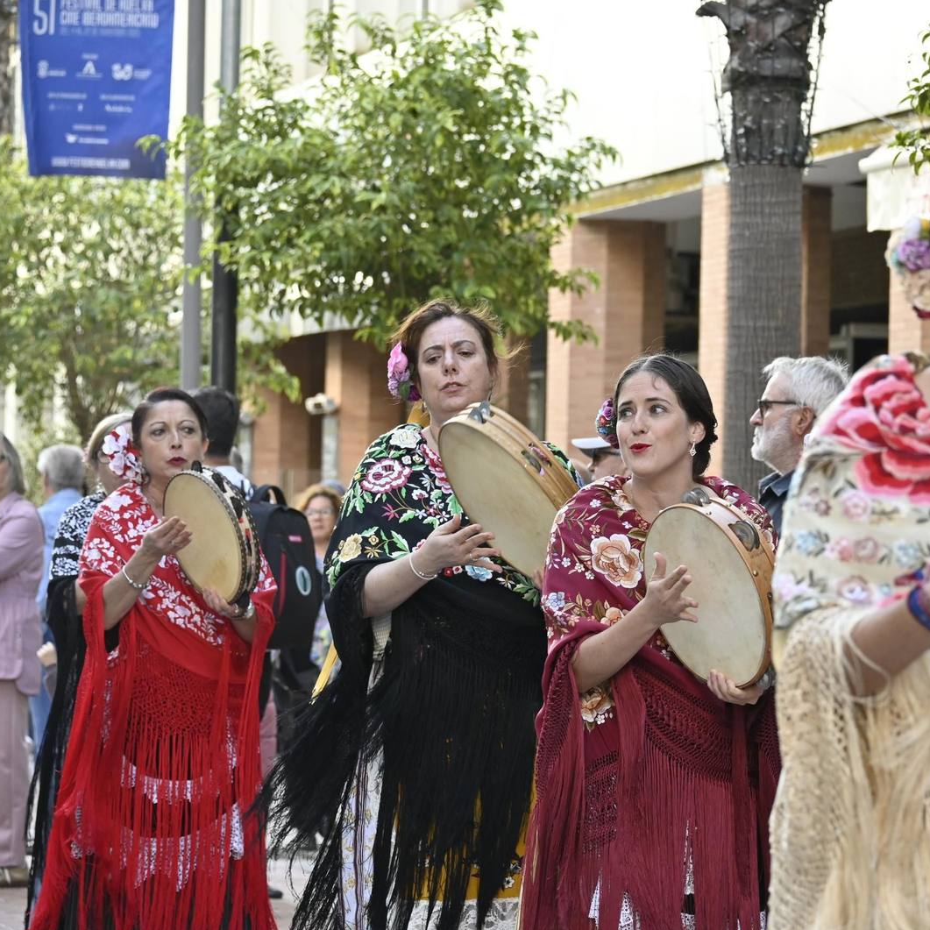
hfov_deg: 11.2
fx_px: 4731
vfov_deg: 11.2
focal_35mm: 156
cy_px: 466
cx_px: 652
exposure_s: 1/250
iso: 640
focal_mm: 81
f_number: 5.6
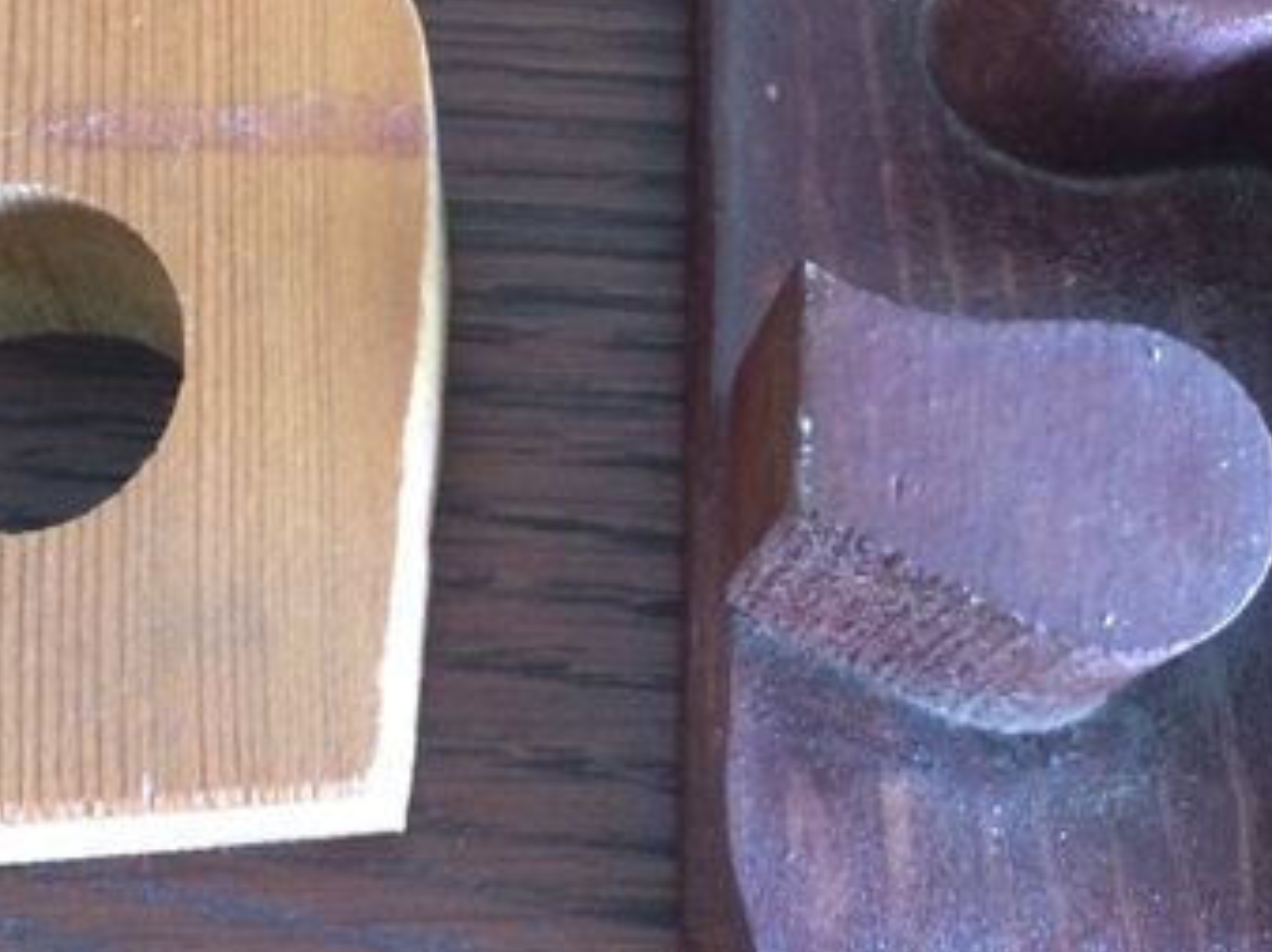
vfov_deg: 18.1
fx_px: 2938
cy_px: 81
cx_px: 632
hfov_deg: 24.4
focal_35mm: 80
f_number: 2.2
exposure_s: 1/30
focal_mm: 4.12
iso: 320
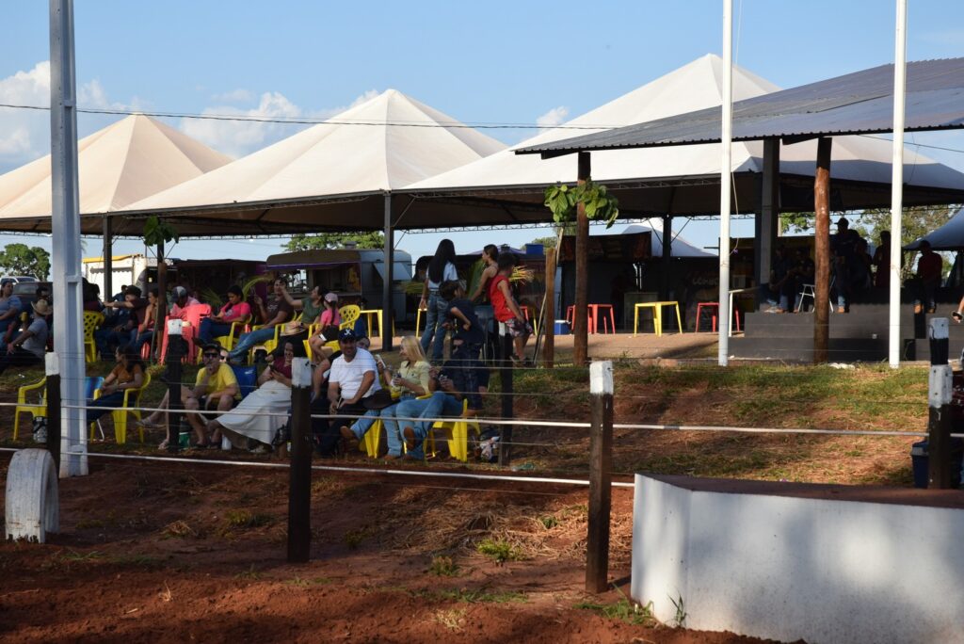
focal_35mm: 84
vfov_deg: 16.3
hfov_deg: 24.2
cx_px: 482
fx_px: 2251
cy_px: 322
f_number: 8
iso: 400
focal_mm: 56
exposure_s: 1/1000
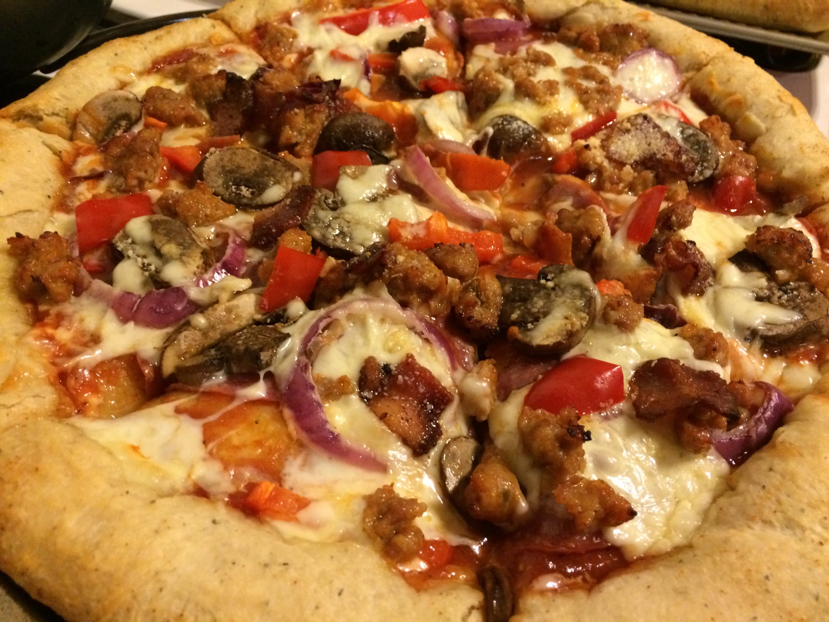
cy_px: 311
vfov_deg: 48.2
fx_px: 695
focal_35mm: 29
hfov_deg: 61.7
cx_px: 414
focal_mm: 4.15
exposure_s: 1/20
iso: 320
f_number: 2.2
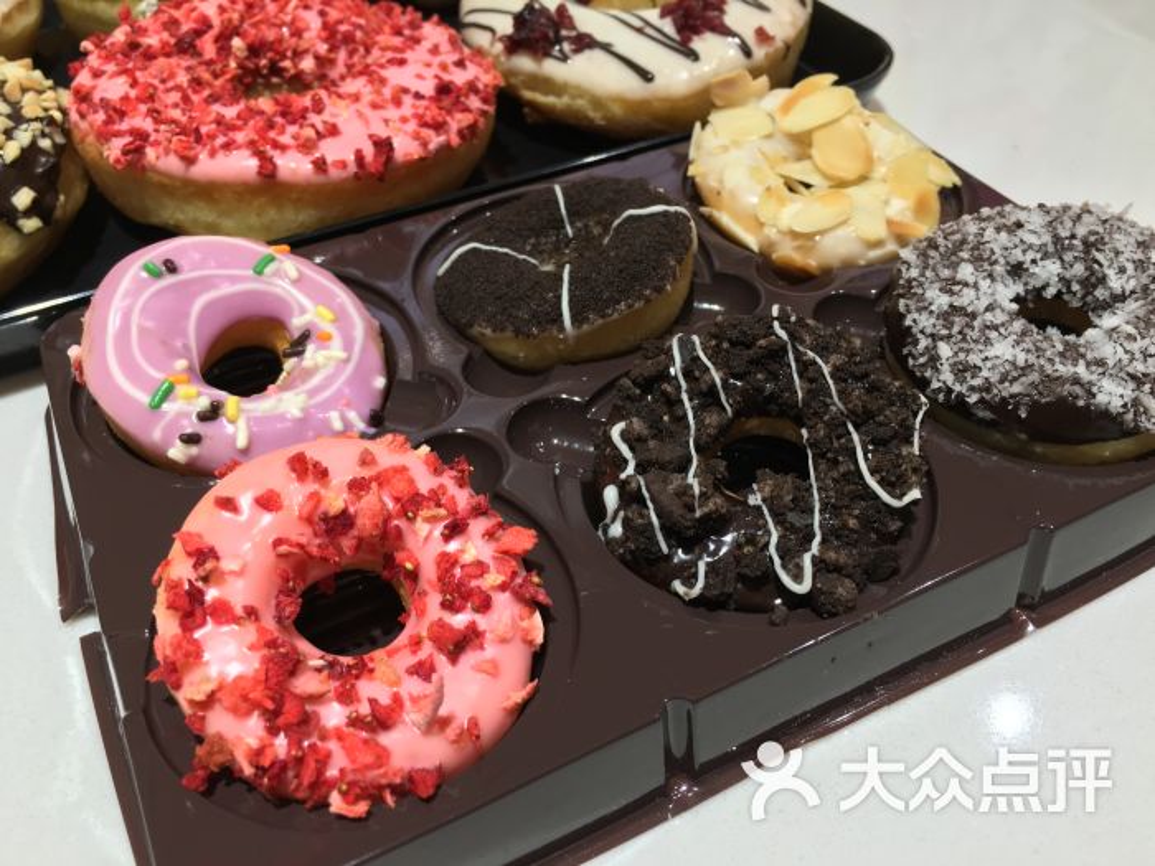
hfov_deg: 61.7
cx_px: 578
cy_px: 433
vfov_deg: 48.2
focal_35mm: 29
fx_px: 968
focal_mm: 4.15
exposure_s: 1/33
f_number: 2.2
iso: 40
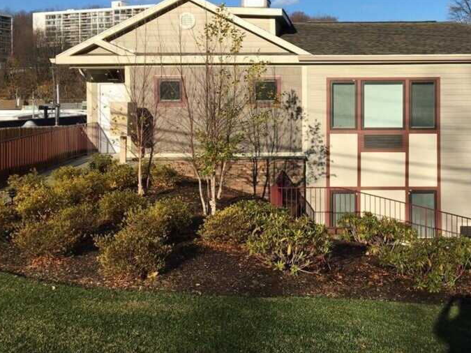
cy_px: 108
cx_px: 327
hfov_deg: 42.2
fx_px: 599
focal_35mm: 44
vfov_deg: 32.5
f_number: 2.2
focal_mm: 4.15
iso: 25
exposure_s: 1/1972
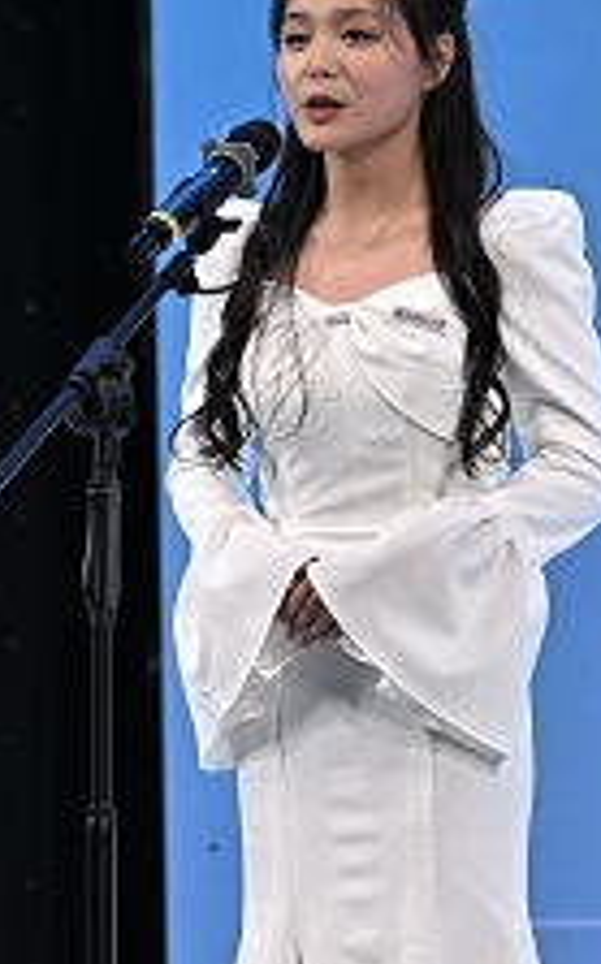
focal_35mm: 343
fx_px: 9006
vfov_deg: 6.1
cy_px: 266
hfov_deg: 3.8
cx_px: 311
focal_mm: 100
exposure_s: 1/160
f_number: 5.6
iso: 400
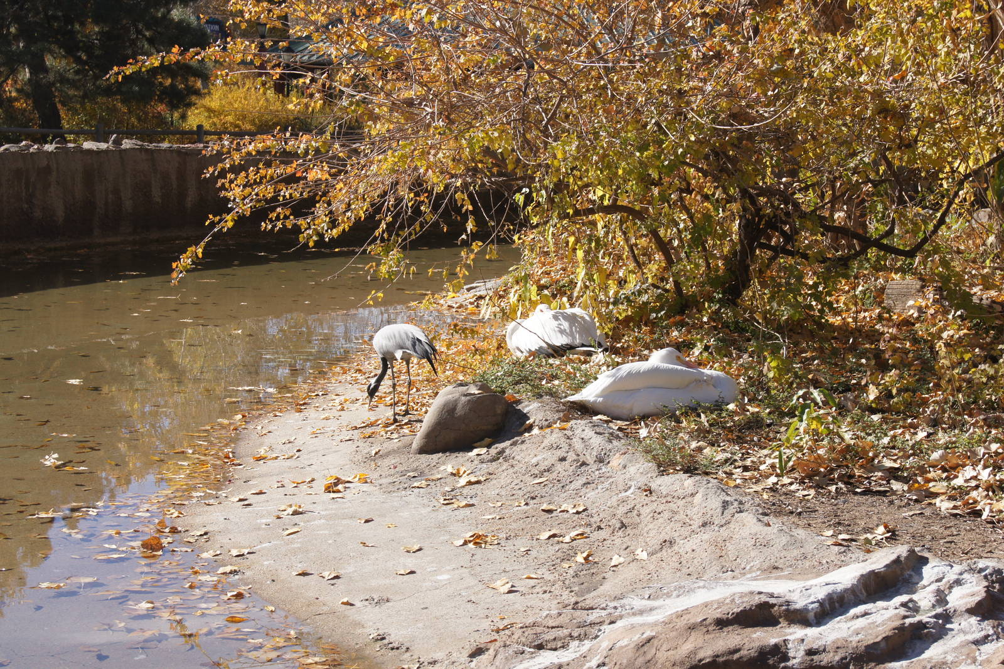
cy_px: 334
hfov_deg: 24.6
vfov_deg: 16.6
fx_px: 2301
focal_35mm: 82
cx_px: 502
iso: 200
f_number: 9
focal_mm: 55
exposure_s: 1/320
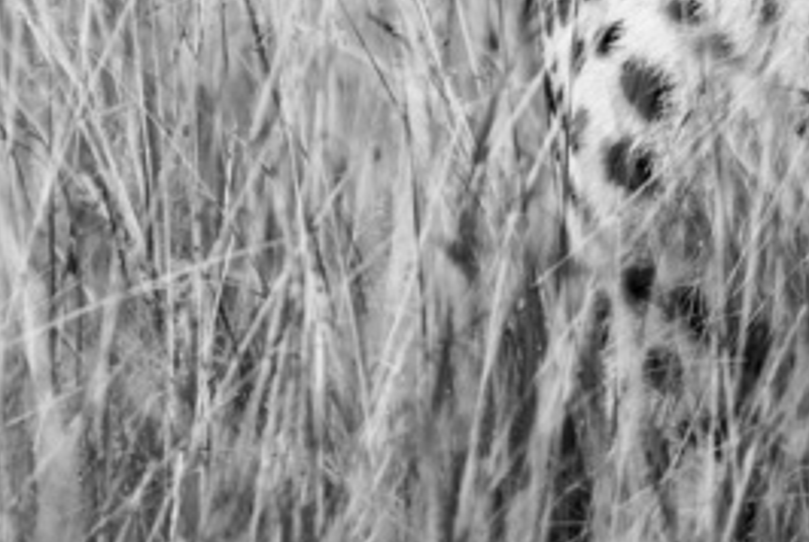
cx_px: 386
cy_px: -227
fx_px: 50685
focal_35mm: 2253
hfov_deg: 0.9
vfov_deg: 0.6
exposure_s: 1/1250
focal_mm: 400
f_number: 4
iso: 1000
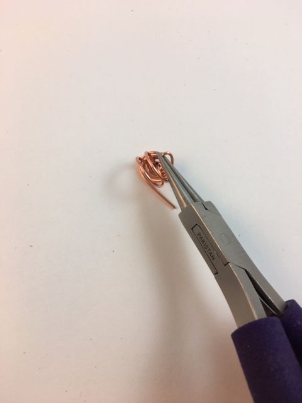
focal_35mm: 29
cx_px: 151
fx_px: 337
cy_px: 202
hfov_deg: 48.2
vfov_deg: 61.7
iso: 25
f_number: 2.2
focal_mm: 4.15
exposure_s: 1/120
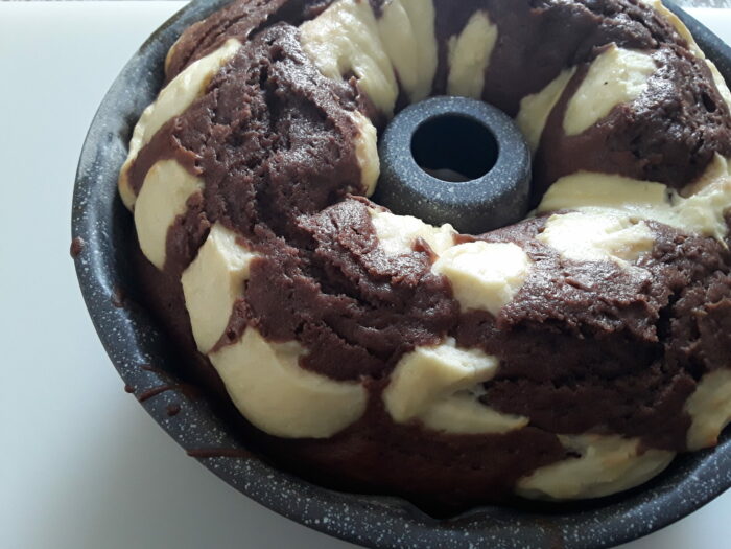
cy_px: 274
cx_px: 366
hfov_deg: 65.3
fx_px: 570
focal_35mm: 27
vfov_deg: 51.4
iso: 125
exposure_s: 1/33
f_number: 1.9
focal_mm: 2.91
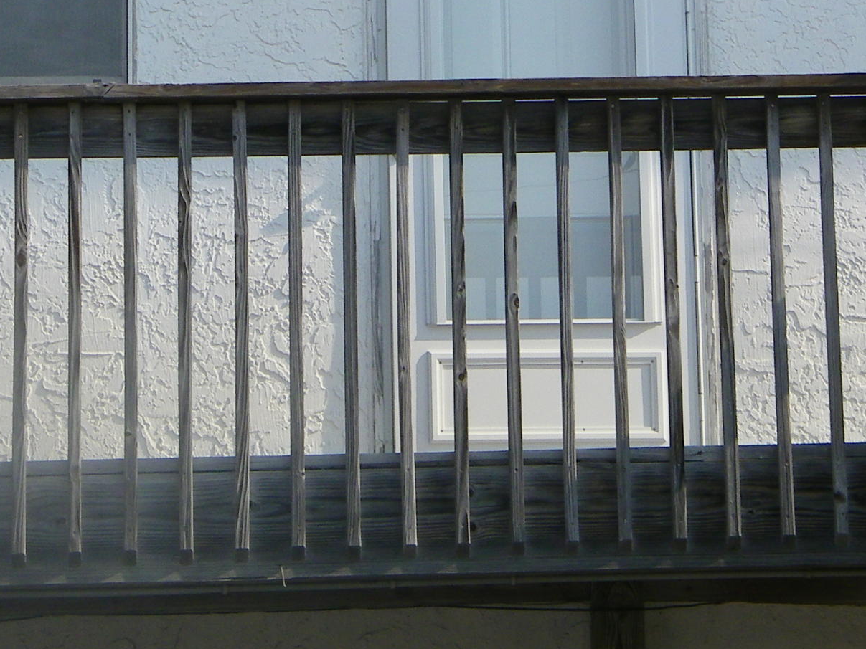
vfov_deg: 8.2
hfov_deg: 11.0
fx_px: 4478
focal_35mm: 179
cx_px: 578
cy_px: -120
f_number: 4.3
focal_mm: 12.9
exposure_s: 1/640
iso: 80
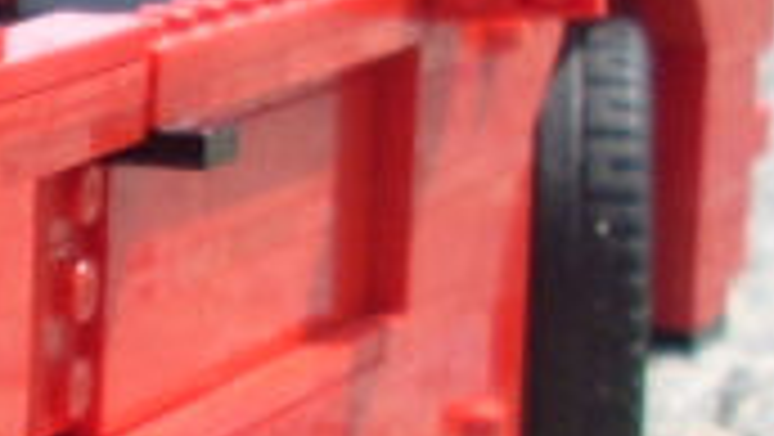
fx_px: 4929
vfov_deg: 5.1
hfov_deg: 8.5
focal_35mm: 240
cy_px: 387
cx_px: -774
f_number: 5.6
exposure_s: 1/162
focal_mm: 6.2
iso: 64
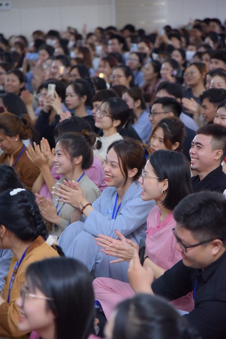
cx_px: 113
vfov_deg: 18.3
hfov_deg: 12.2
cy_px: 170
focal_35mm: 112
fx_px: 1055
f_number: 4
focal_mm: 112
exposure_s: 1/125
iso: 1000
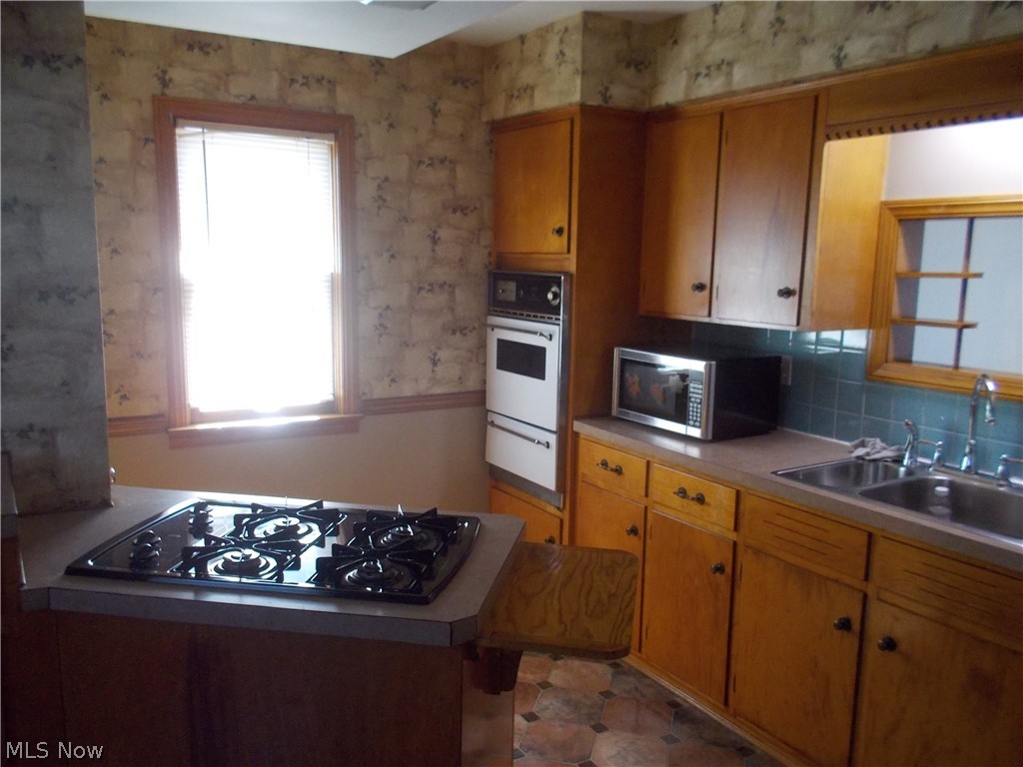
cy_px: 384
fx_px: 857
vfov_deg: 48.2
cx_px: 512
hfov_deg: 61.7
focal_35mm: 29
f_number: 3.3
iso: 250
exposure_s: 1/30
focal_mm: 4.1
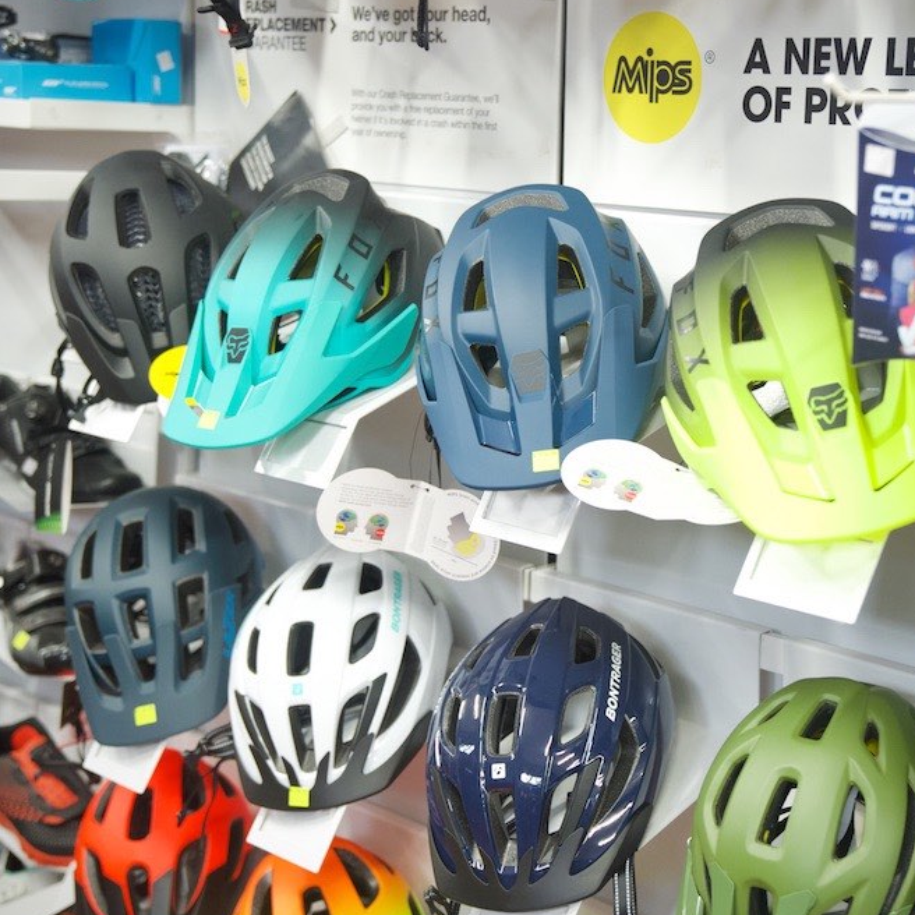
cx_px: 529
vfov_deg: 26.5
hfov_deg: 26.5
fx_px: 1944
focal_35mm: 65
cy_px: 386
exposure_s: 1/80
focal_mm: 44
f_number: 2.8
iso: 2500
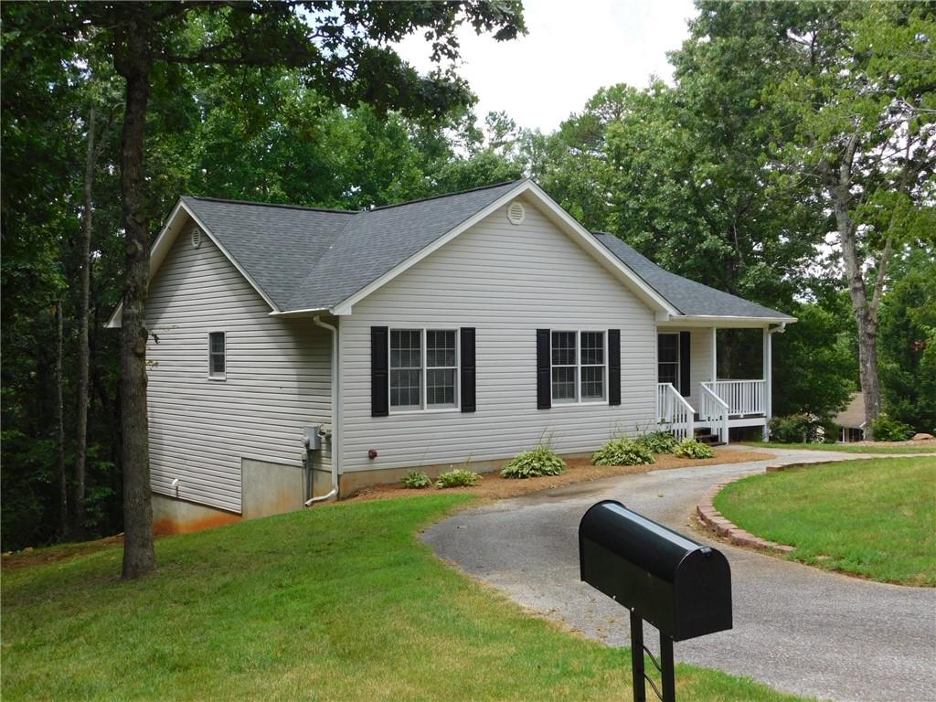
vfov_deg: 36.0
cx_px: 468
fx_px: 1082
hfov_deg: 46.8
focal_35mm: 40
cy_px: 351
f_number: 3.6
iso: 125
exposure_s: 1/400
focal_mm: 7.1
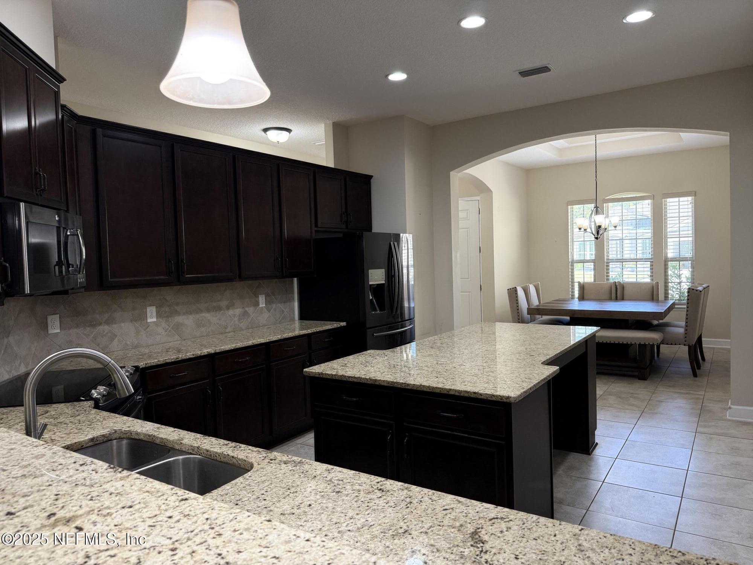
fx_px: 522
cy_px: 282
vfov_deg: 56.8
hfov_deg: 71.6
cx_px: 376
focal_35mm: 24
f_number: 1.78
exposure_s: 1/120
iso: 250
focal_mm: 6.76
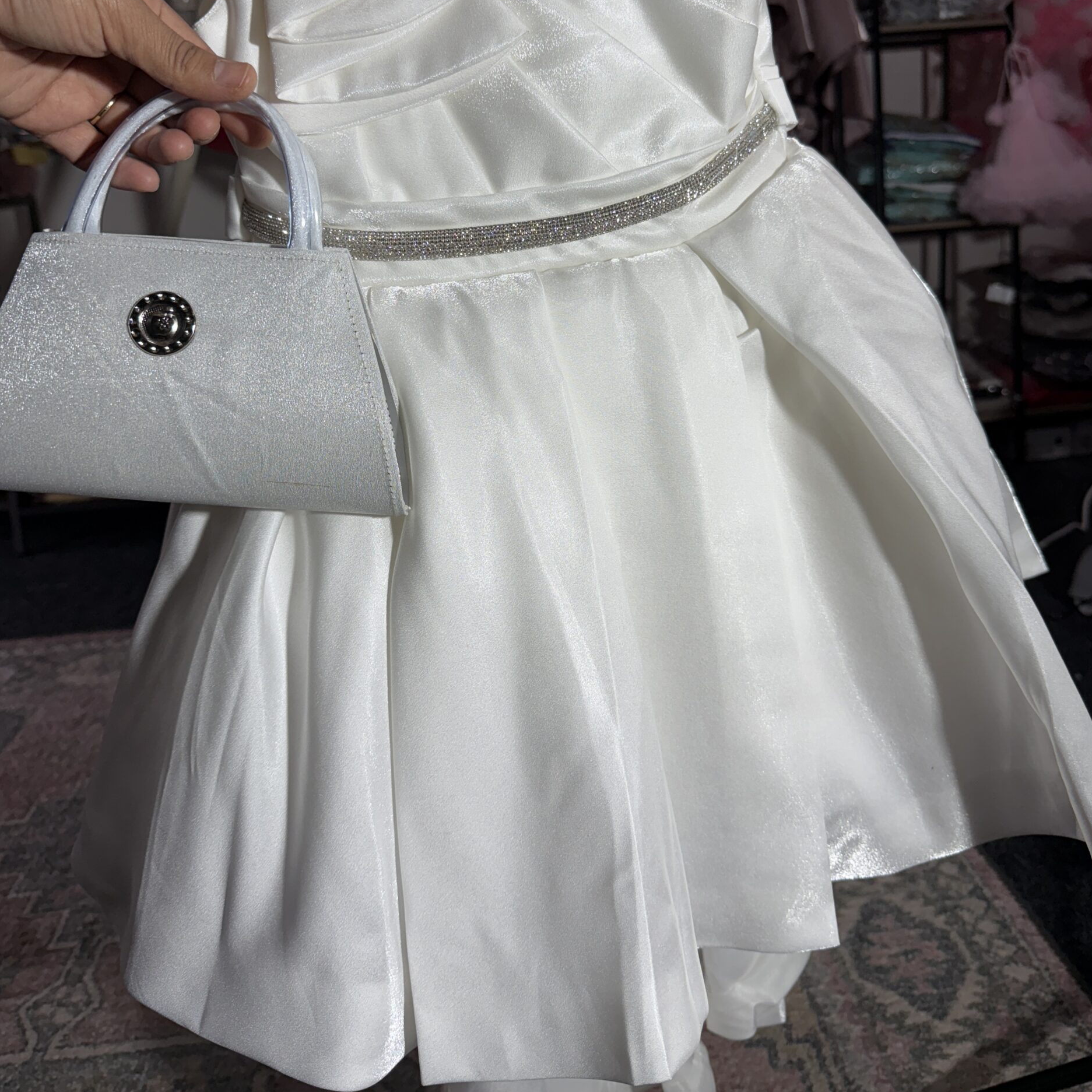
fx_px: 1035
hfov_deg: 55.6
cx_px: 540
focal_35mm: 29
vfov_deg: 54.9
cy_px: 398
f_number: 1.78
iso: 80
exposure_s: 1/329
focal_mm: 6.76
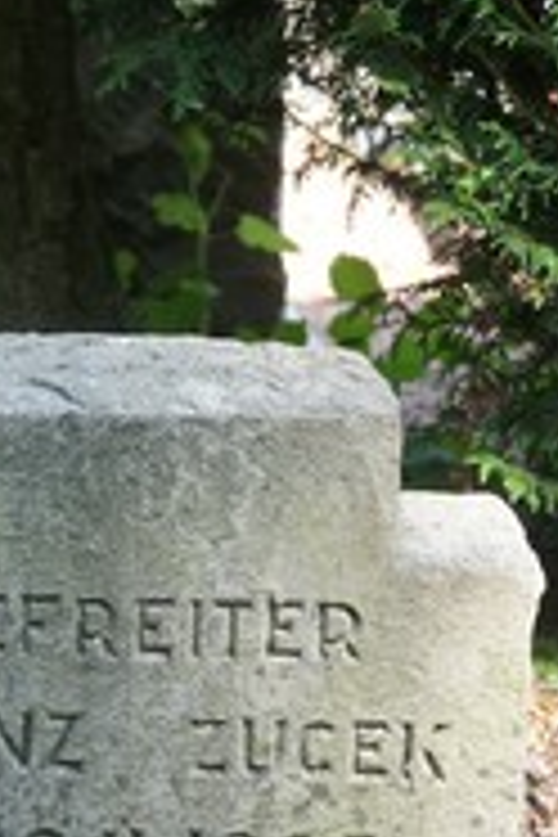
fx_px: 3441
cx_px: 108
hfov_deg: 9.2
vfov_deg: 13.8
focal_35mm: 148
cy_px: 562
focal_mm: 40
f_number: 5
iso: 500
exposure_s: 1/250
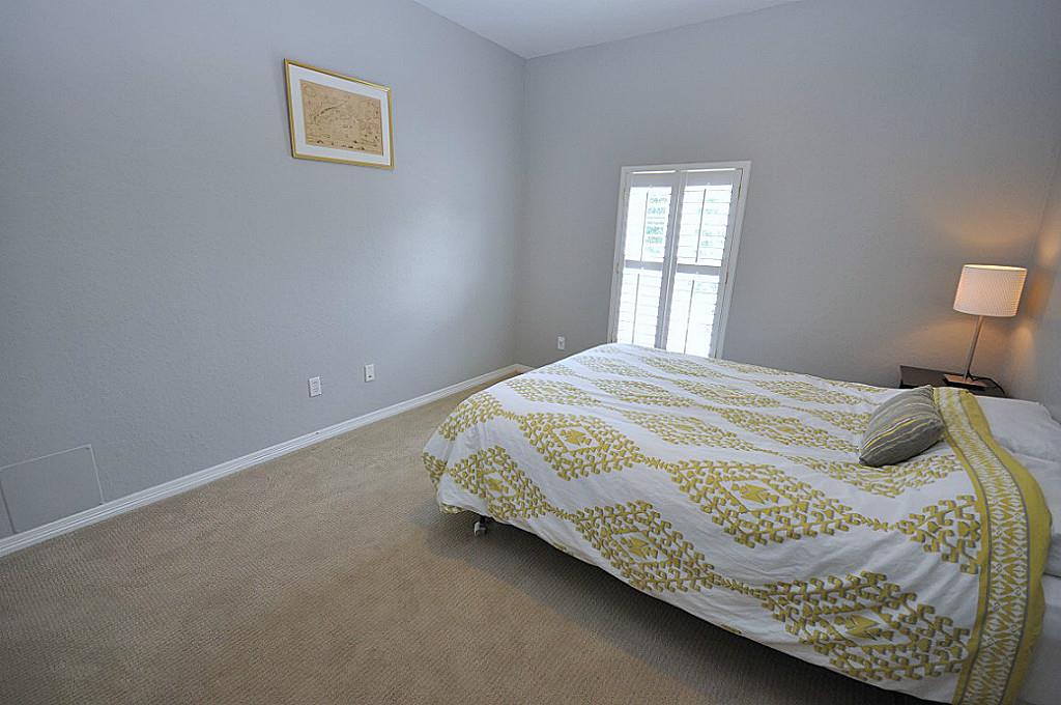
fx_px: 442
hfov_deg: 100.5
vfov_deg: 77.2
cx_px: 530
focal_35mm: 15
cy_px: 352
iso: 640
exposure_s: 1/60
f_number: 4
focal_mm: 10
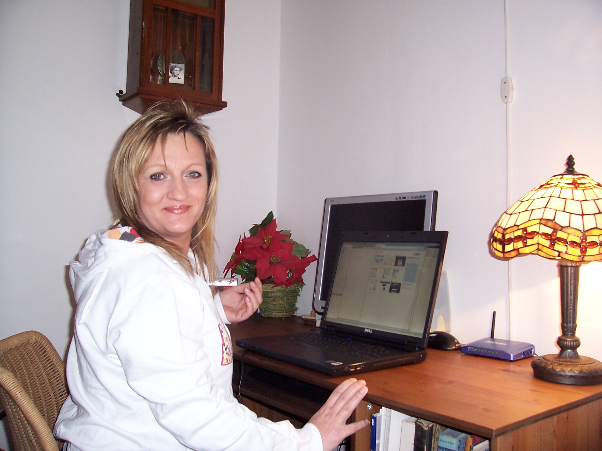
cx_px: 301
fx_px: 591
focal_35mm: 34
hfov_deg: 54.0
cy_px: 226
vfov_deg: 41.8
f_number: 2.7
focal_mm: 5.6
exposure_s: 1/60
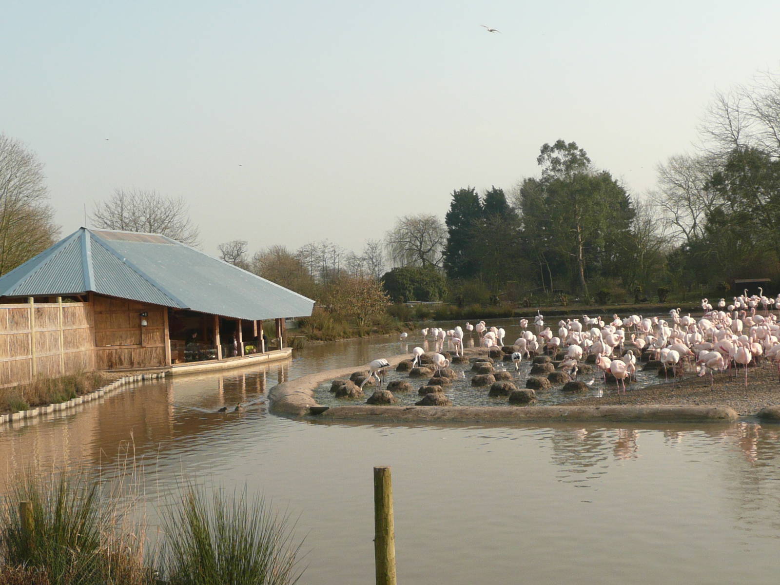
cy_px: 292
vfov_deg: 30.3
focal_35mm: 48
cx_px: 390
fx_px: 1082
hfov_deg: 39.7
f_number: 3.5
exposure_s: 1/500
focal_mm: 5.2
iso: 100
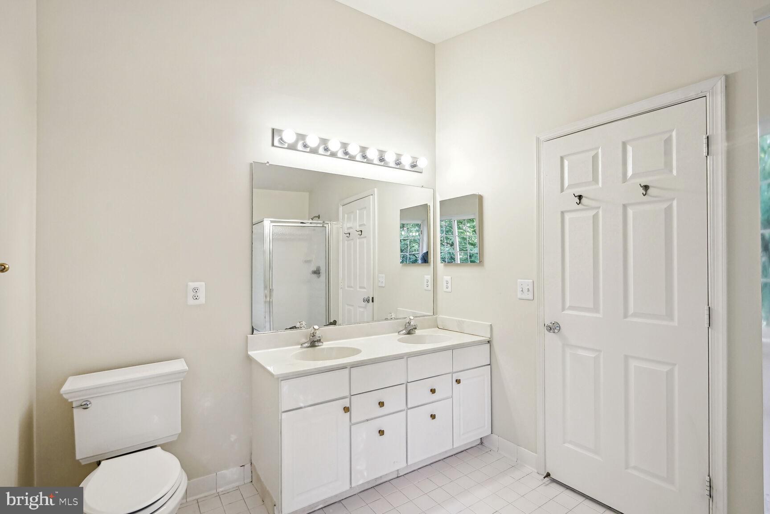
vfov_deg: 73.7
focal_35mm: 16
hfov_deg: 96.7
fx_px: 342
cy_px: 257
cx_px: 385
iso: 800
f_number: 8
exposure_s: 1/160
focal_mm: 16
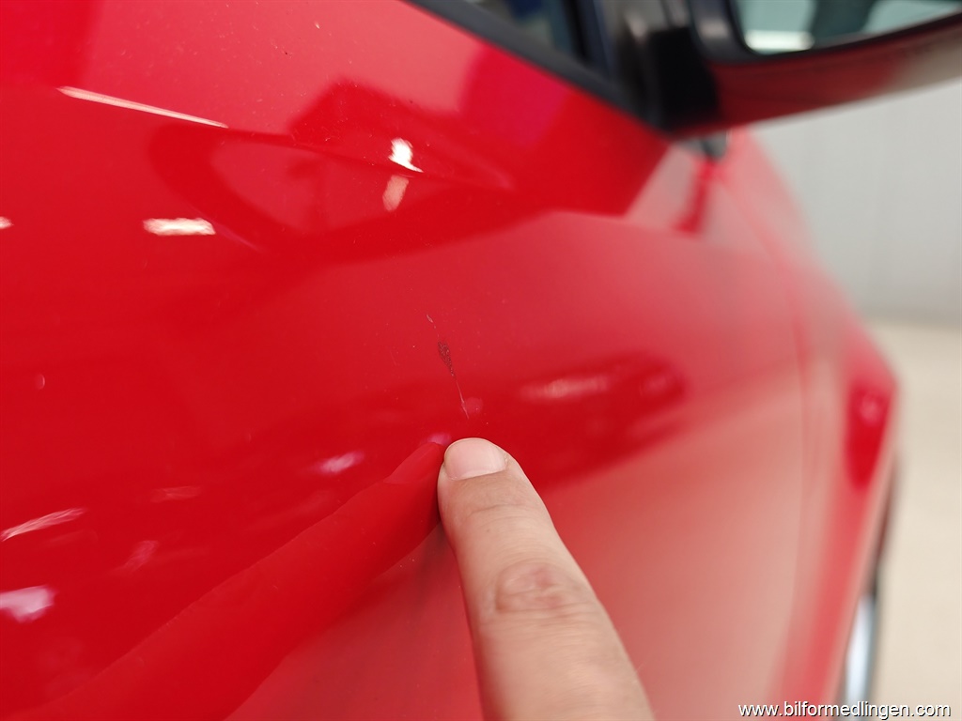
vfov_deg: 40.7
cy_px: 360
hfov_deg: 52.6
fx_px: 973
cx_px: 481
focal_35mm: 35
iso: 320
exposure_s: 1/100
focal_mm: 8.72
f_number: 2
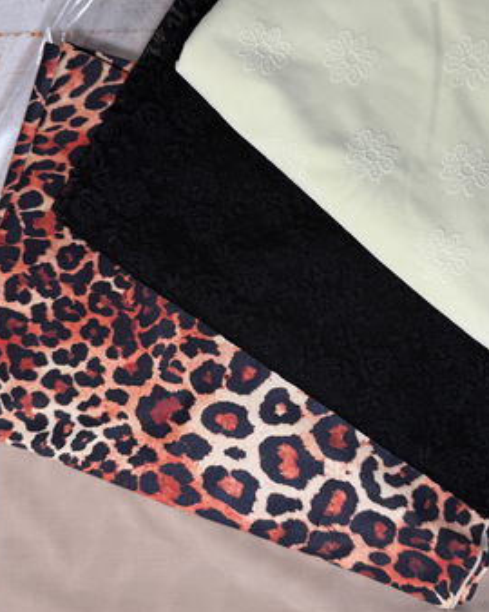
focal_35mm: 37
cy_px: 263
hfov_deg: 39.8
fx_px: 670
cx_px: 312
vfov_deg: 49.0
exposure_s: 1/120
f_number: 1.78
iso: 50
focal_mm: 6.76
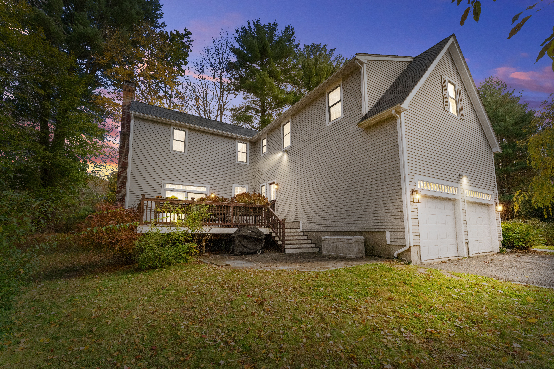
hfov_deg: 104.3
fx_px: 215
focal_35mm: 14
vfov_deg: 81.2
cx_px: 277
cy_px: 184
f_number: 11
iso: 2500
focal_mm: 14
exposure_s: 1/640
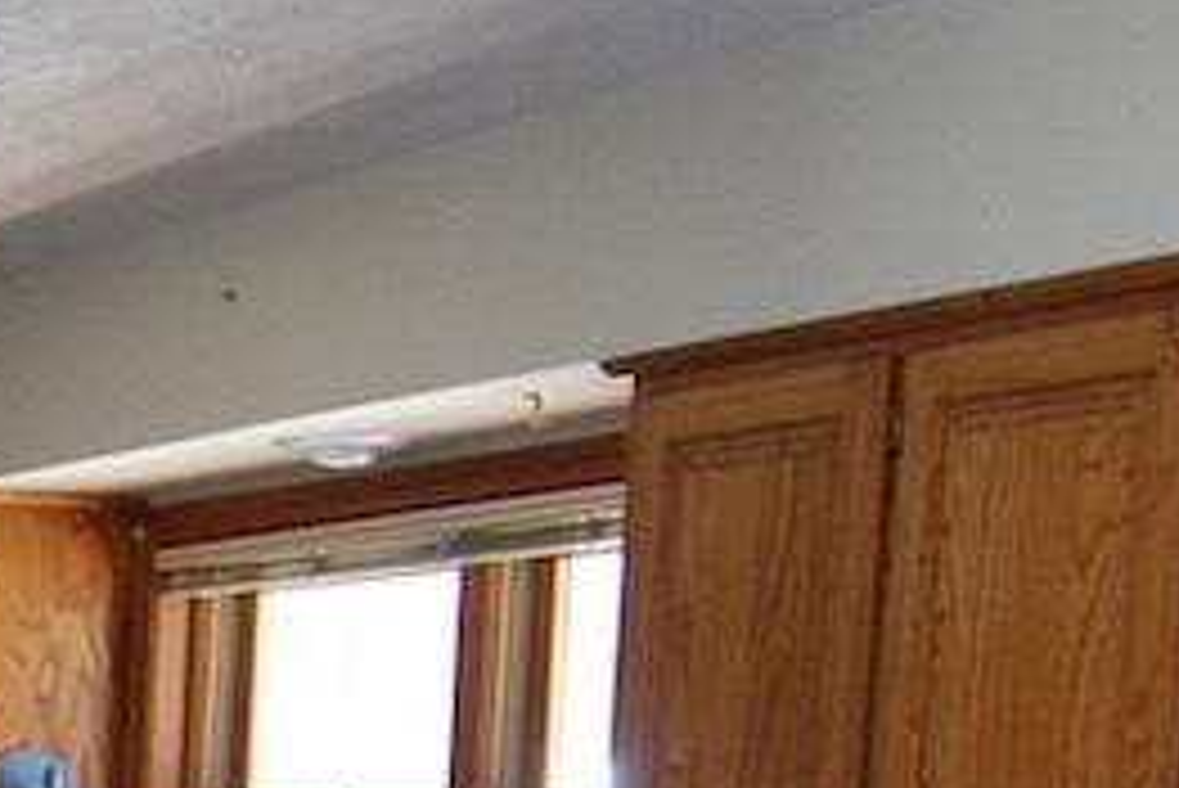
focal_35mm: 103
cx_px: -630
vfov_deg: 12.5
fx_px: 3375
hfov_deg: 17.6
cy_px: 1263
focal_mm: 18
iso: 560
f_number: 3.5
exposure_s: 1/30
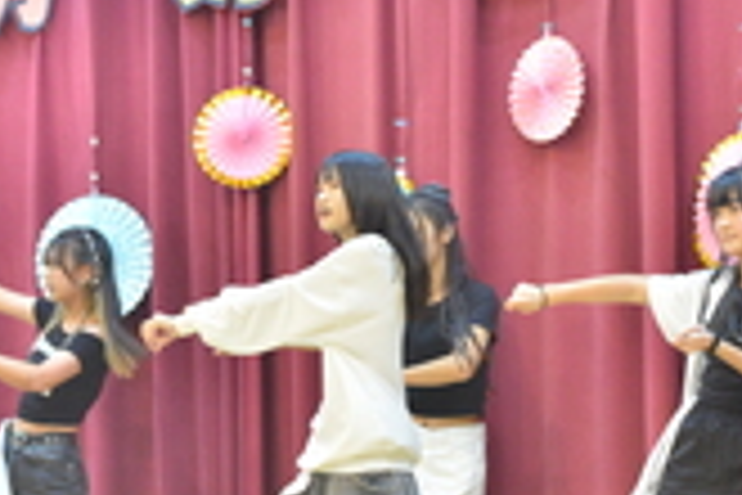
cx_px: 153
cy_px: 146
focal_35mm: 223
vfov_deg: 6.2
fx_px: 4596
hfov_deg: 9.2
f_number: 2.8
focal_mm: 92
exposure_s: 1/250
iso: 3200
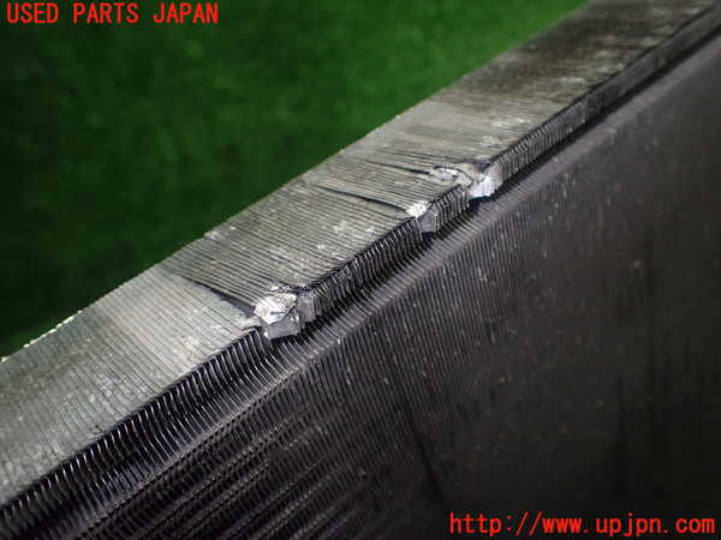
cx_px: 360
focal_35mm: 30
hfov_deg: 60.0
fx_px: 625
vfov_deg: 46.8
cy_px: 270
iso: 320
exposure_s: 1/125
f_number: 2.3
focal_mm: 5.4
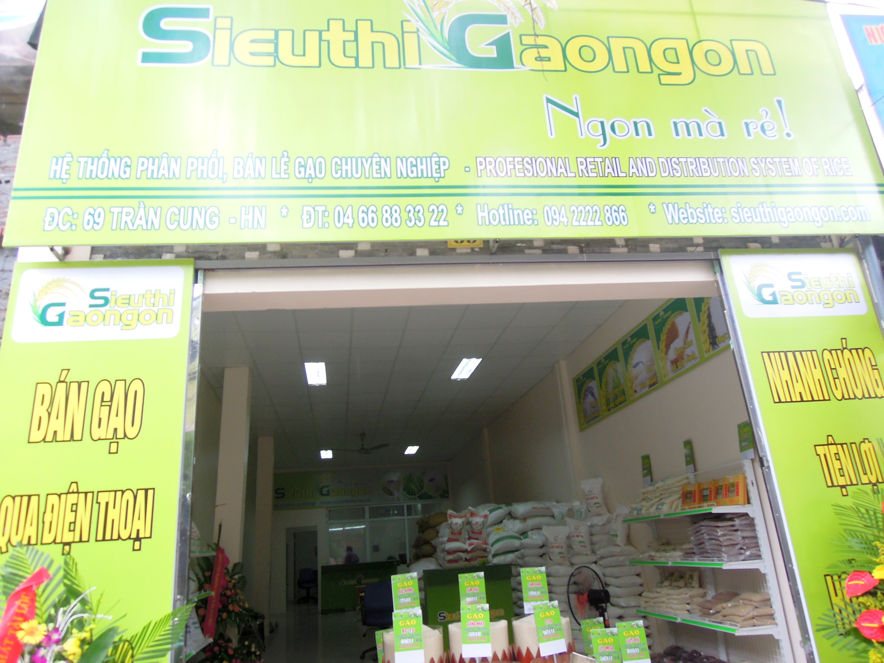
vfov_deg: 56.8
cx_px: 442
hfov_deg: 71.6
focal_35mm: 24
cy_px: 332
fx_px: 613
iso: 160
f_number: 2.8
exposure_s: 1/100
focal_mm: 4.3
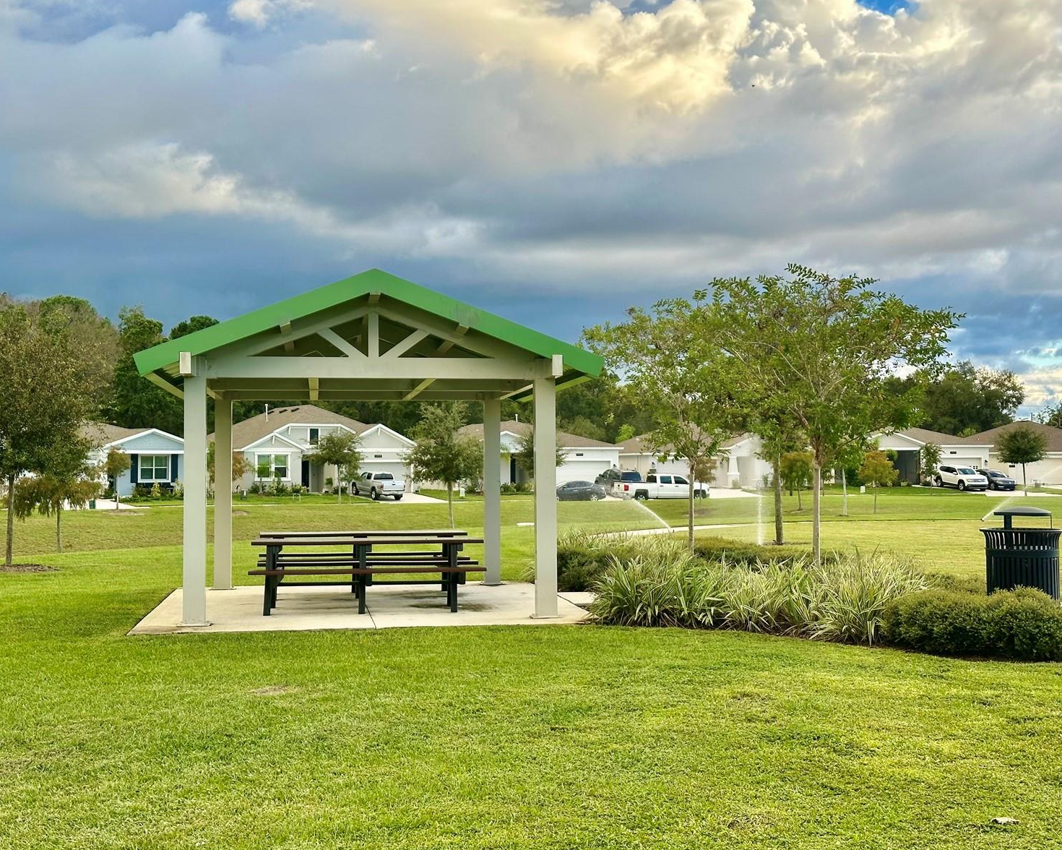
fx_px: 1603
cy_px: 421
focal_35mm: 51
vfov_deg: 29.7
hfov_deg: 36.7
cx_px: 540
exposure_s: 1/944
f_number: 1.78
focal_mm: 6.86
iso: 64
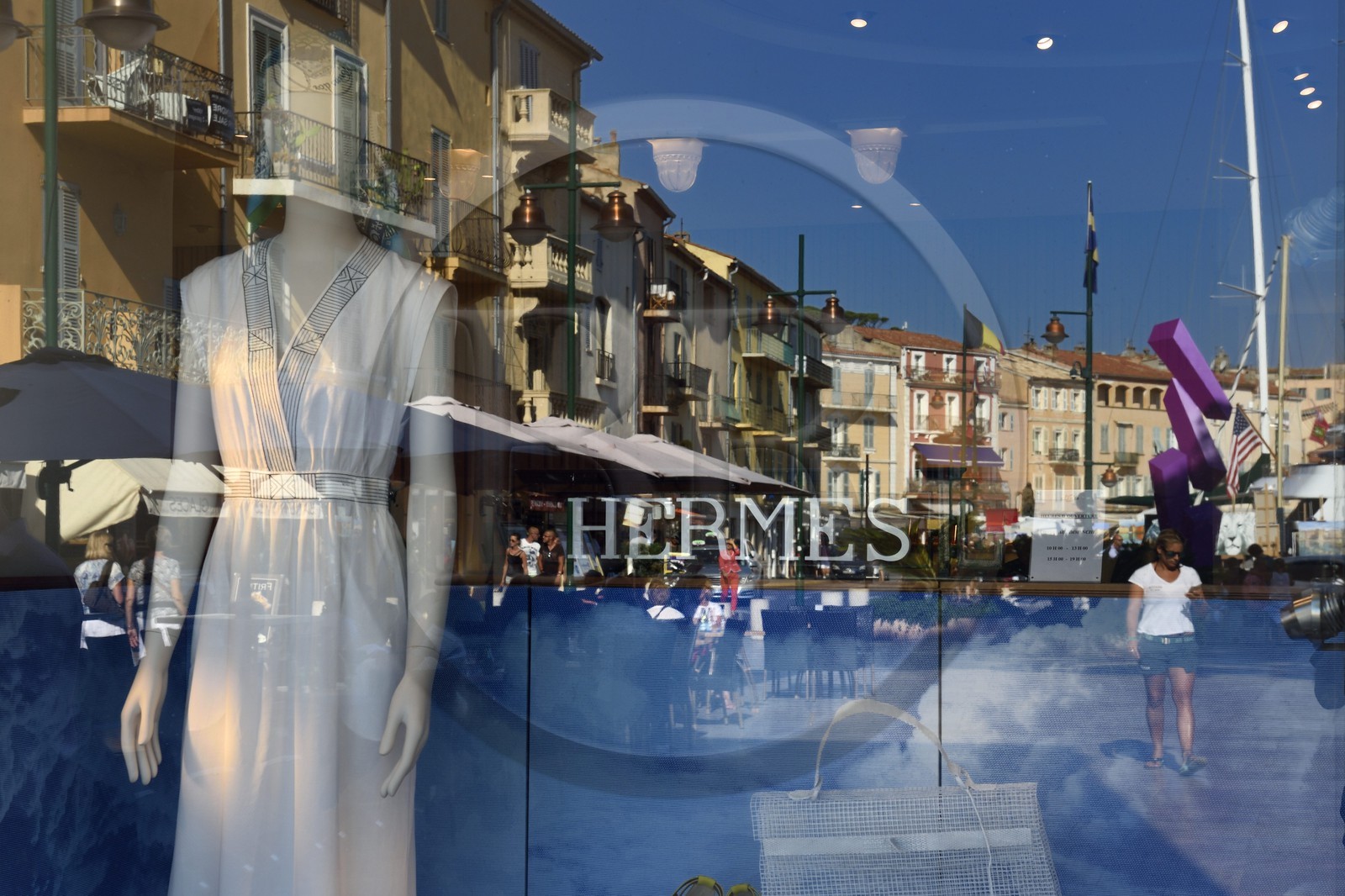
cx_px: 672
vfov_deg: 23.4
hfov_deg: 34.5
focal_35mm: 58
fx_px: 2166
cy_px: 448
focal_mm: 58
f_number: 11
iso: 200
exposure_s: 1/60
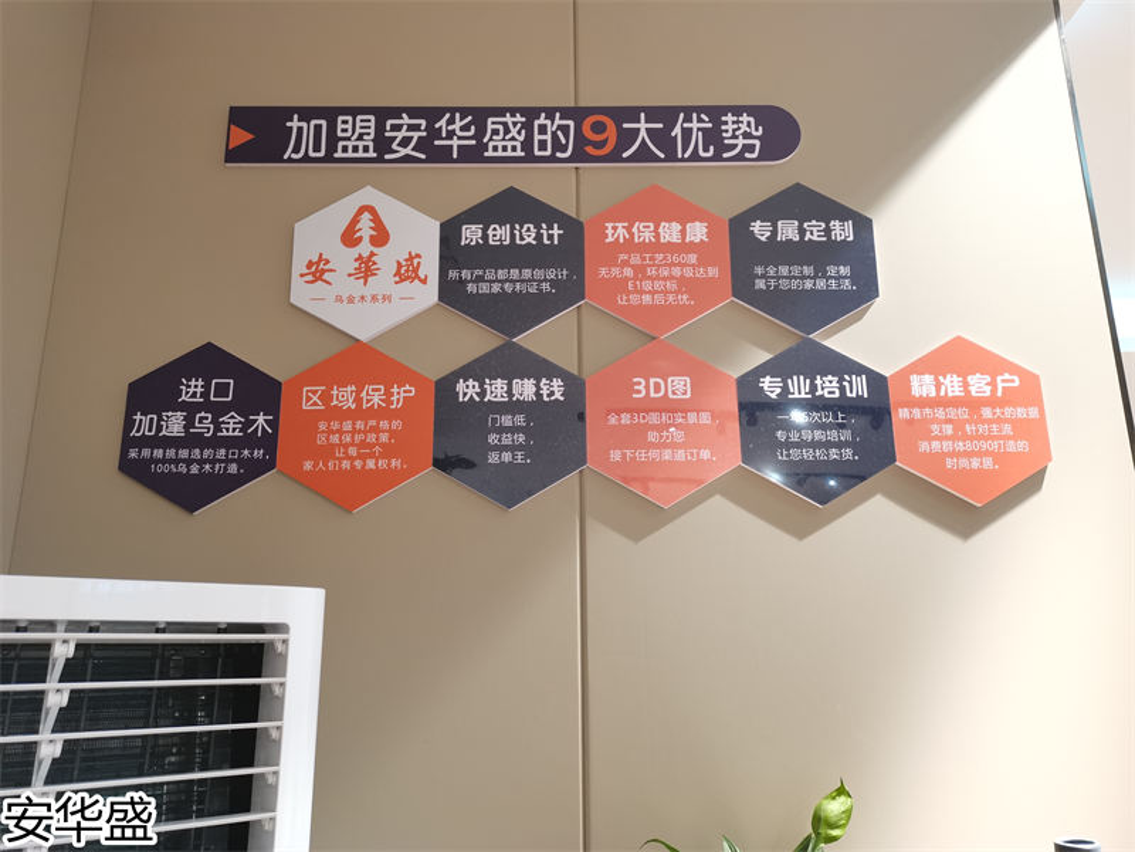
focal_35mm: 26
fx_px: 852
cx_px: 568
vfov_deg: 53.1
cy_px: 426
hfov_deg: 67.3
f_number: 1.8
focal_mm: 5.58
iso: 640
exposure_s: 1/33.3
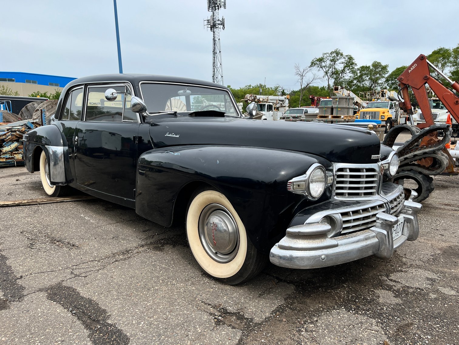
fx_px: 345
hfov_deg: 67.3
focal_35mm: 26
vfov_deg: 53.1
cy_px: 172
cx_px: 230
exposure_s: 1/2101
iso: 50
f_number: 1.6
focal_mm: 5.1
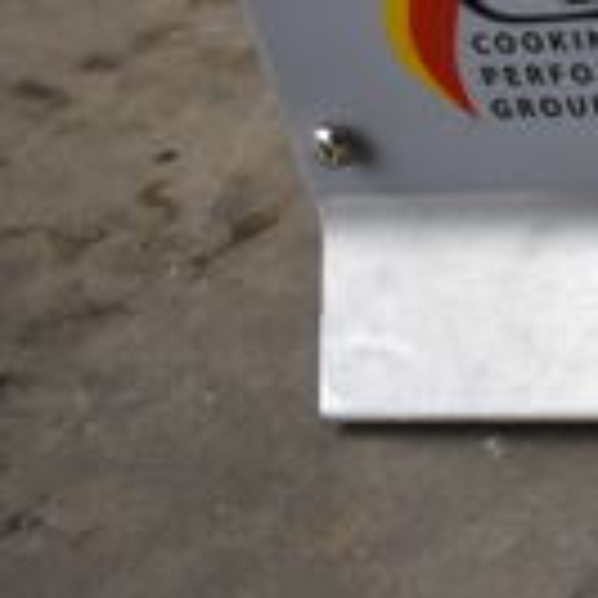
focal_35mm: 105
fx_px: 2052
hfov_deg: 13.5
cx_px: 1290
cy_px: -27
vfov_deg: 16.2
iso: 800
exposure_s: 1/200
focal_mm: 18
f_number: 3.5
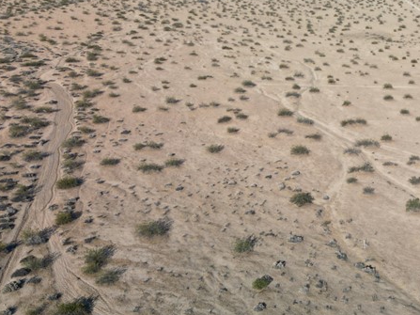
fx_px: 667
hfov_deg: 34.2
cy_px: 153
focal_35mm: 55
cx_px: 319
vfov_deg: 26.5
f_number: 1.7
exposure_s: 1/400
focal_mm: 6.72
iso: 100
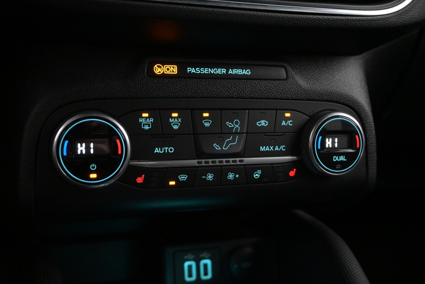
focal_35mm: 39
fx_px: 460
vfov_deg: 34.2
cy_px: 142
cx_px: 212
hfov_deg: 49.6
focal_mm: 26
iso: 5000
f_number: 4.5
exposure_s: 1/40
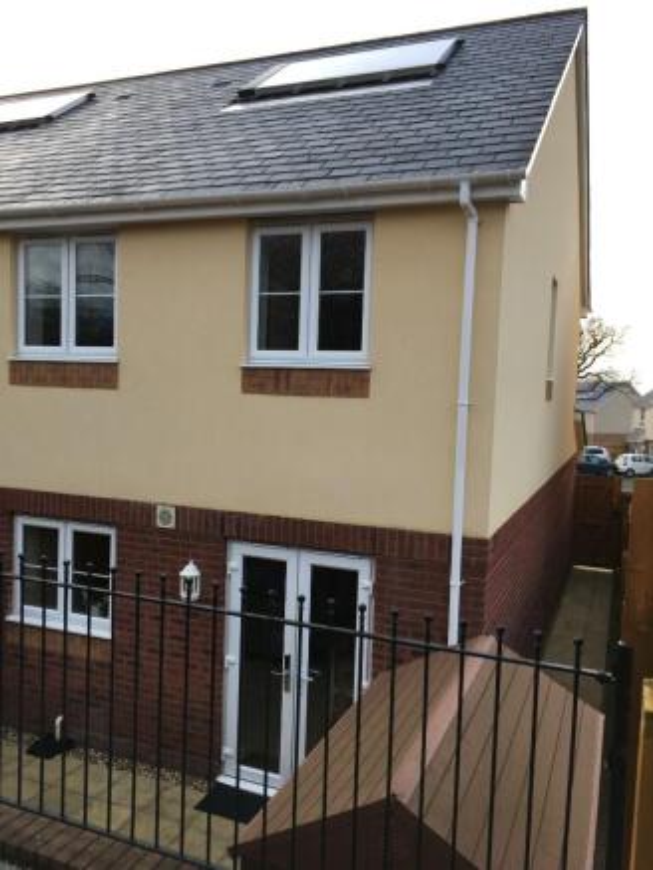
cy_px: 435
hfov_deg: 48.2
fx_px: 729
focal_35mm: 29
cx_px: 326
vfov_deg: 61.6
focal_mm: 4.15
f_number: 2.2
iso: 40
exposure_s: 1/120
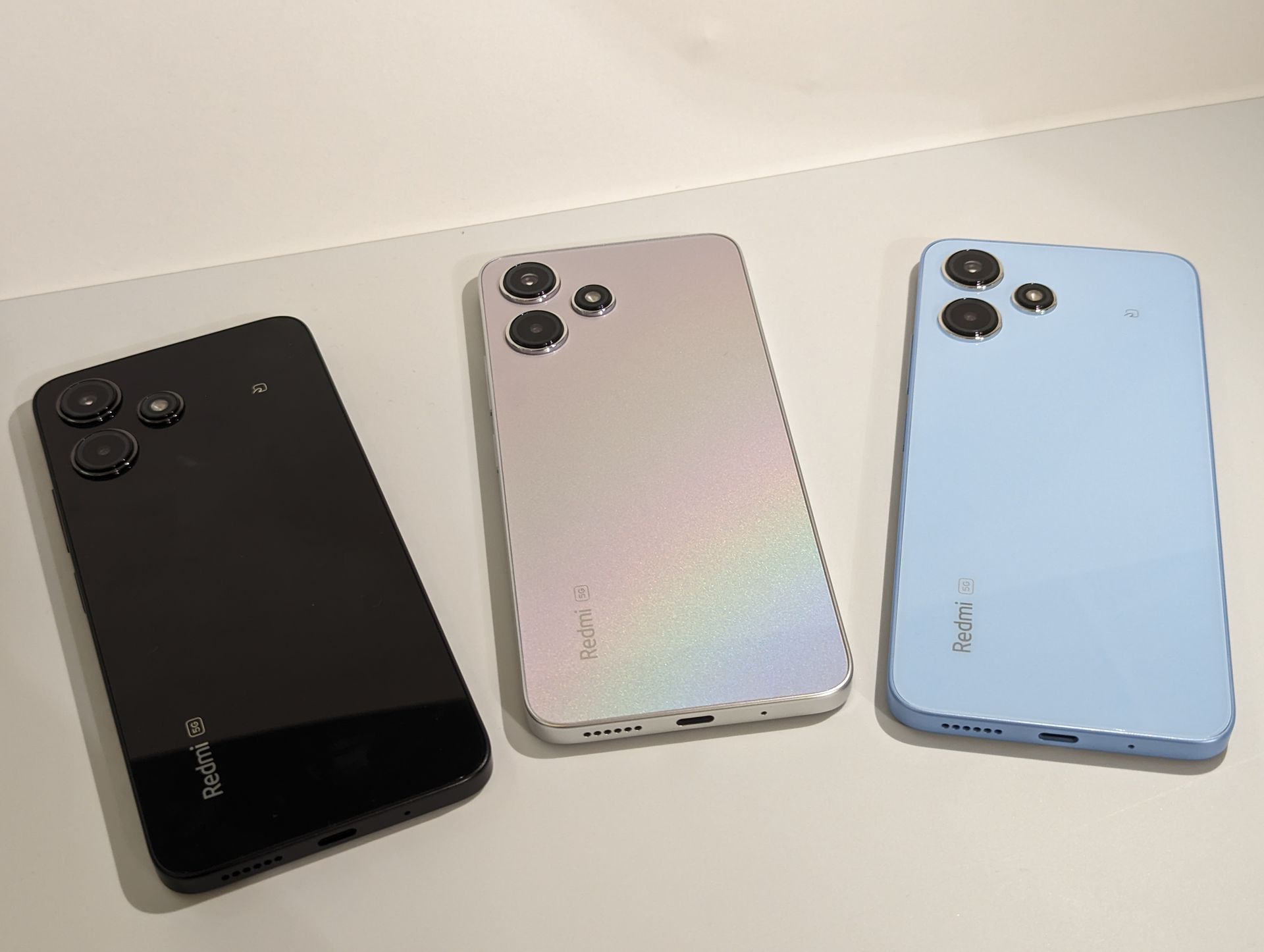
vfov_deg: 30.3
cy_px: 476
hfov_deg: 39.6
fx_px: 1755
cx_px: 632
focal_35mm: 48
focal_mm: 6.81
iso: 112
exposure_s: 1/25
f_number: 1.85
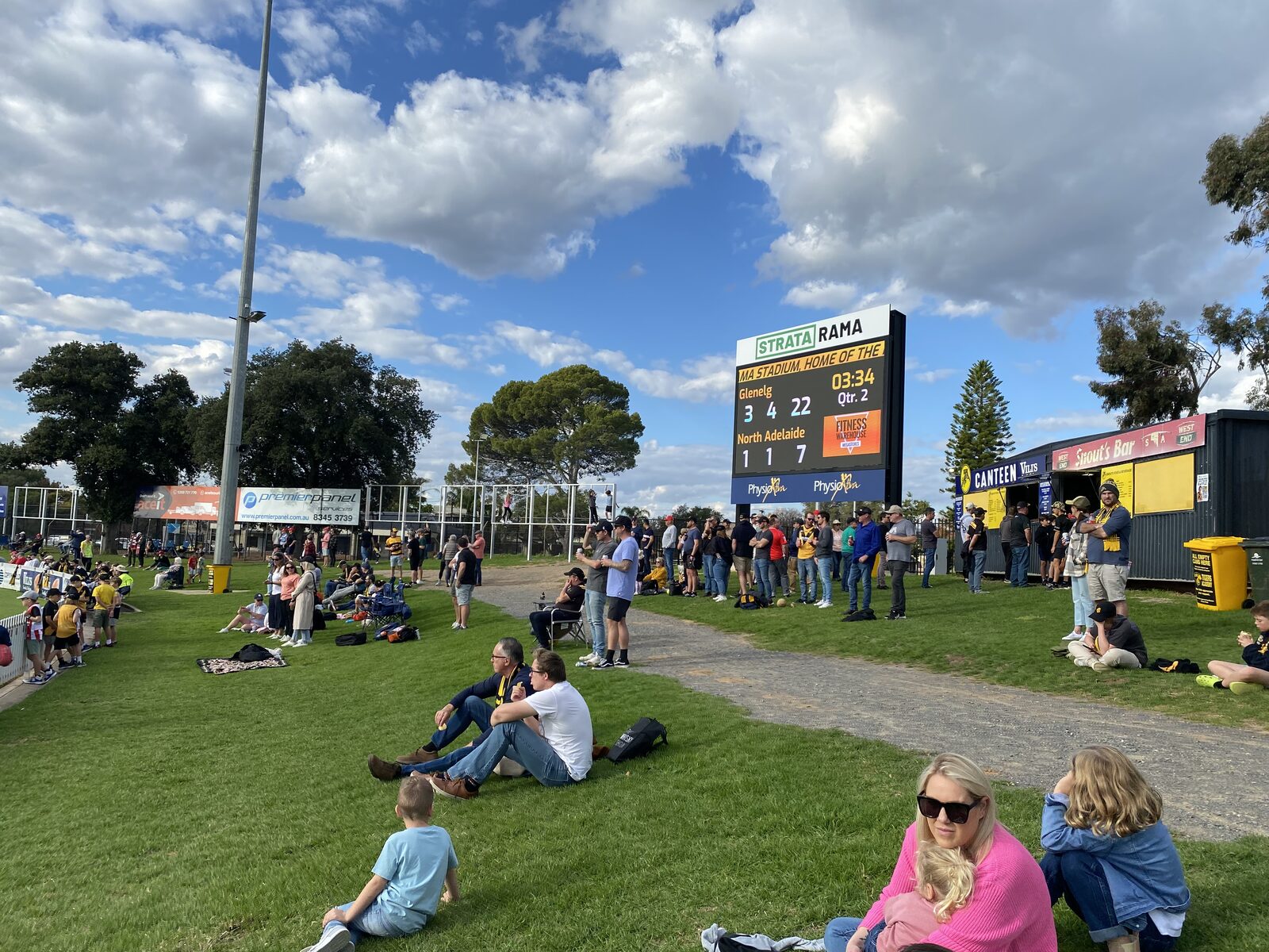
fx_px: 953
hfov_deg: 67.3
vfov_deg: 53.1
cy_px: 476
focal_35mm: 26
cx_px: 634
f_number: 1.8
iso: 32
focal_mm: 4.25
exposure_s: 1/2222
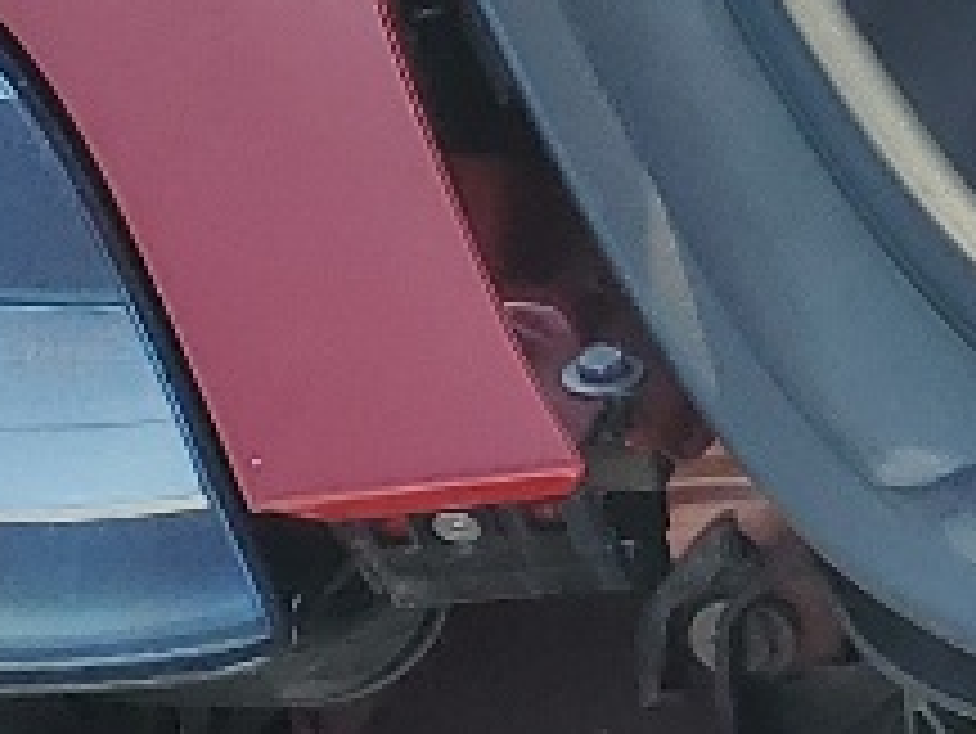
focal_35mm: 192
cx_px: 2577
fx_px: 5416
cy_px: 509
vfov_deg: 7.7
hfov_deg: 9.0
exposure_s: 1/909
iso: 50
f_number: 1.5
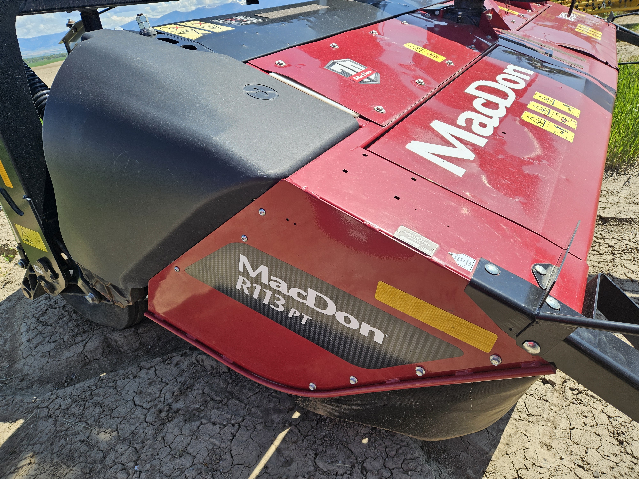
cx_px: 320
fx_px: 425
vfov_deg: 58.9
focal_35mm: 23
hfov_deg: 73.9
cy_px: 240
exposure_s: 1/1053
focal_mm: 5.4
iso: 25
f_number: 1.8
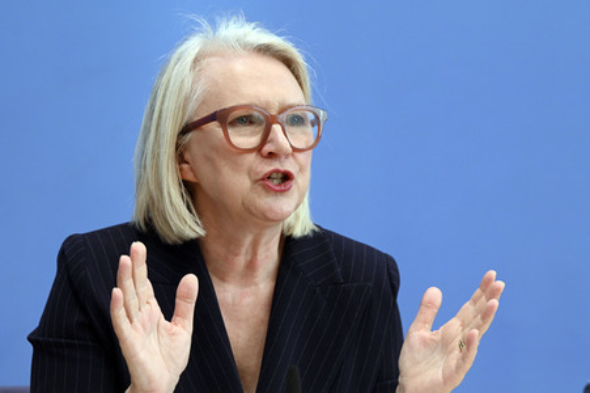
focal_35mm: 135
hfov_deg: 15.2
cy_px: 196
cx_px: 295
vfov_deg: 10.1
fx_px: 2211
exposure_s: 1/500
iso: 3200
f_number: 5.6
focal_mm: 135
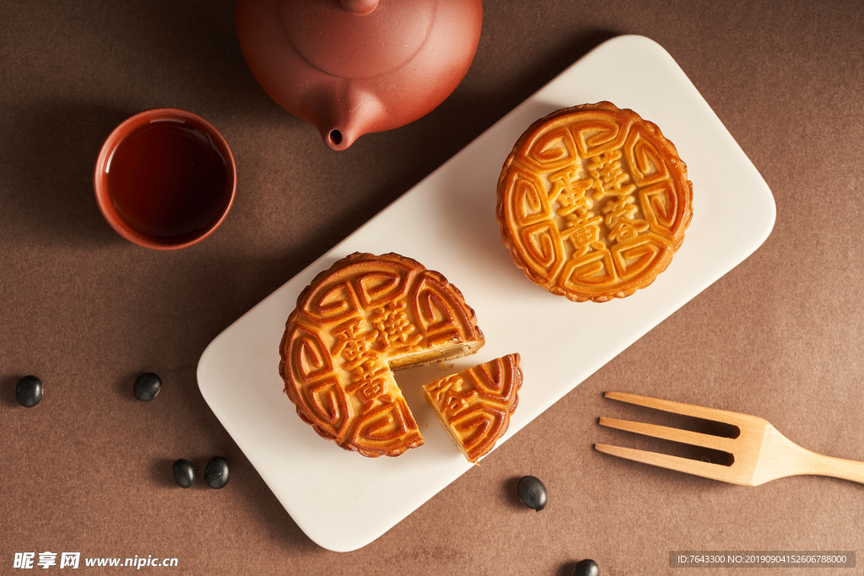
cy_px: 288
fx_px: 2400
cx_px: 432
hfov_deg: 20.4
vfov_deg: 13.7
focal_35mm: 100
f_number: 8
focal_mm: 100
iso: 200
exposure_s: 1/200
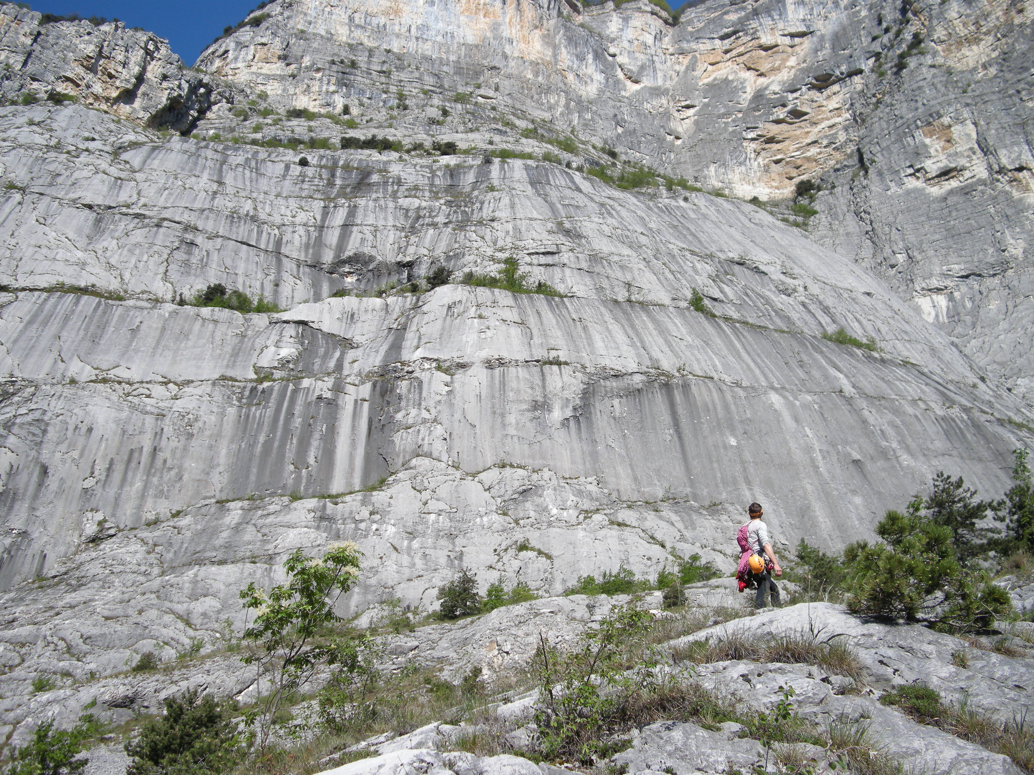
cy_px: 388
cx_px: 517
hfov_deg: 50.1
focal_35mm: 37
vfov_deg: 38.7
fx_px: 1105
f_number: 2.8
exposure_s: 1/772
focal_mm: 7.9
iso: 64
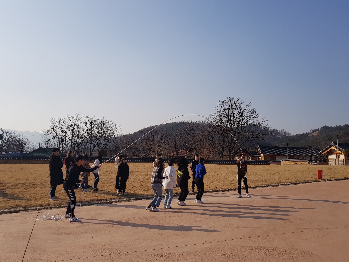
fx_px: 272
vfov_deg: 51.3
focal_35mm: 27
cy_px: 127
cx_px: 171
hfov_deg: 65.3
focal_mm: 4.2
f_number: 1.7
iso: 40
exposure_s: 1/3600
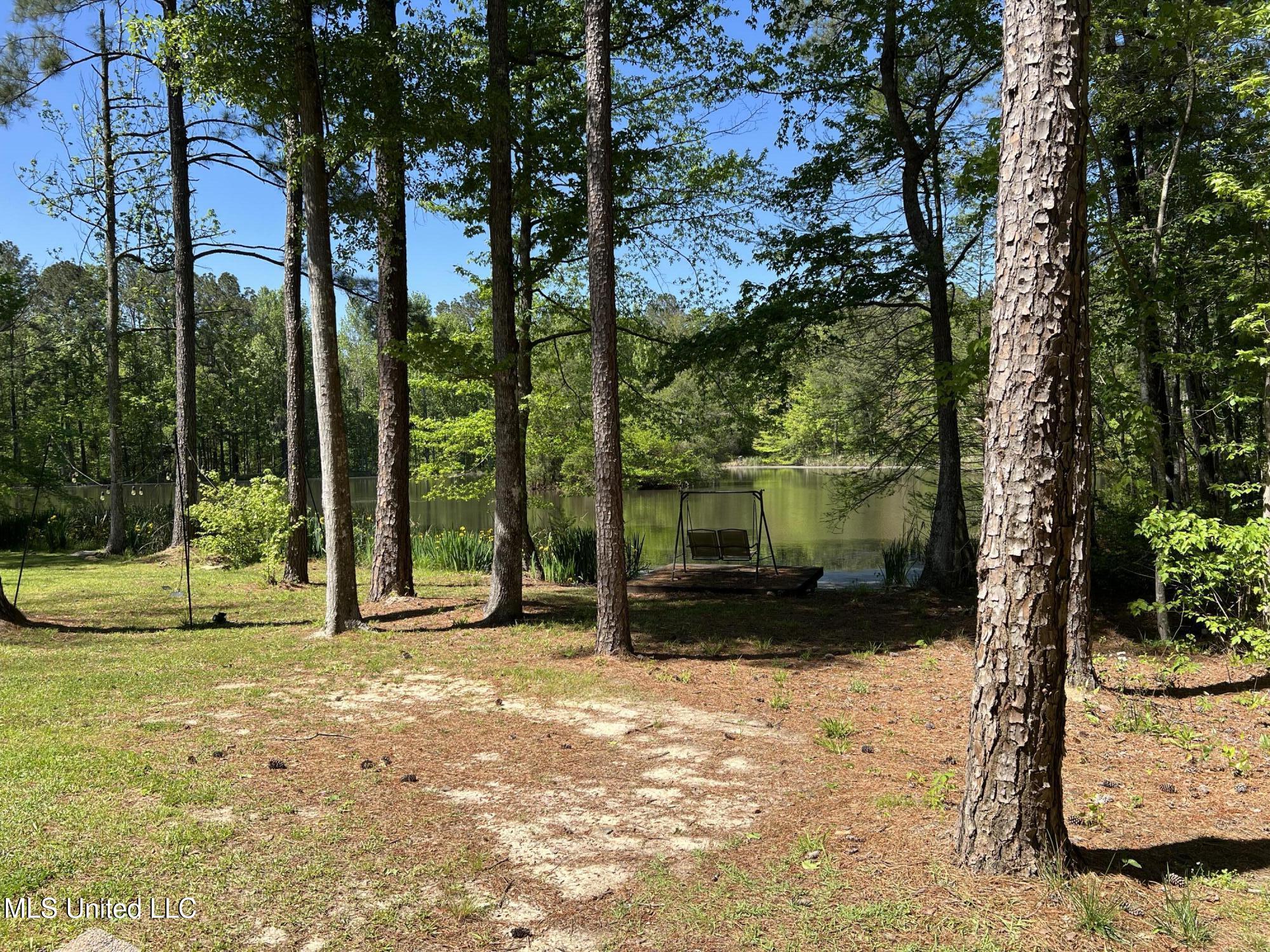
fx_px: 954
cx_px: 635
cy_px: 476
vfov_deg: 53.1
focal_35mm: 26
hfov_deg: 67.3
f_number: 1.5
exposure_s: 1/1934
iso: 50
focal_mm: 5.7
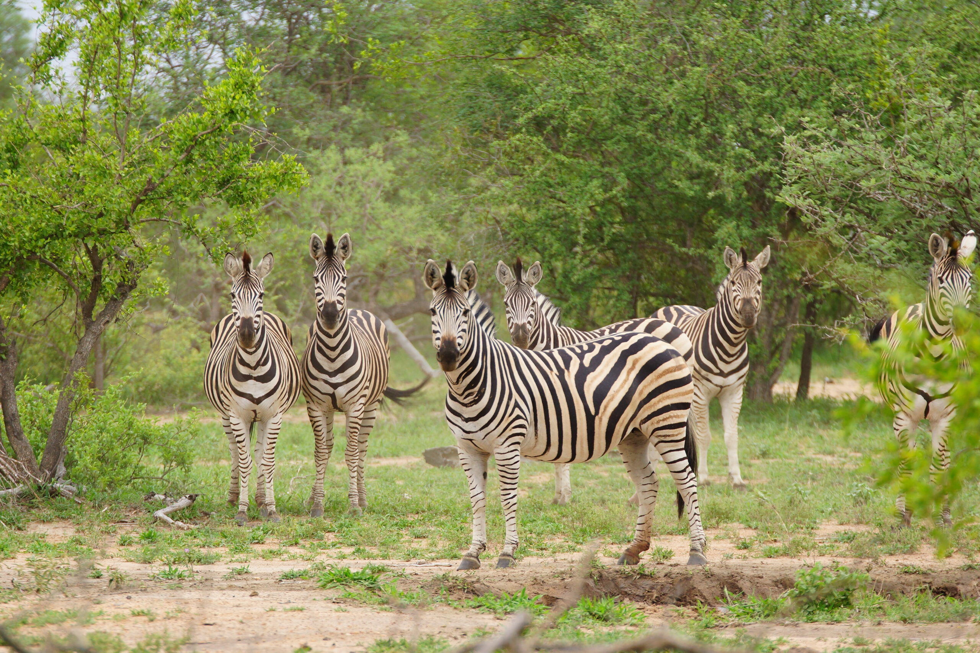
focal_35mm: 300
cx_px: 490
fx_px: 8167
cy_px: 326
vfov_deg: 4.6
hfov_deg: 6.9
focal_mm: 200
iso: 320
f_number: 4
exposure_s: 1/320
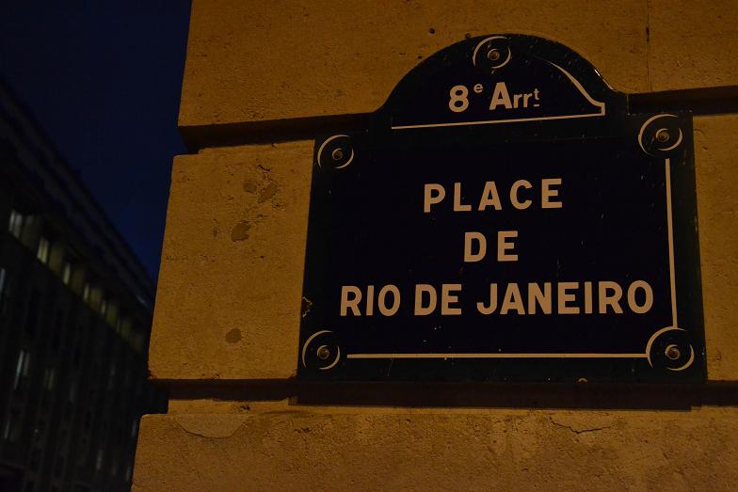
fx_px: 984
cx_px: 369
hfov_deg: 41.1
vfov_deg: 28.1
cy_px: 246
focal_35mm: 48
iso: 3200
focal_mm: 32
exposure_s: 1/125
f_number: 8
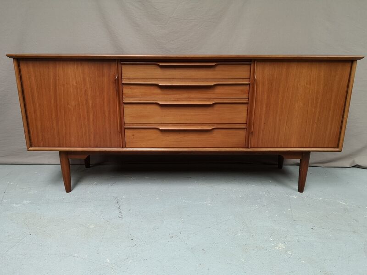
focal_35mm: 27
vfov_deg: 51.4
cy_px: 138
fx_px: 286
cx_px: 184
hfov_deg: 65.3
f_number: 1.8
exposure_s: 1/50
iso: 200
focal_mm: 3.95
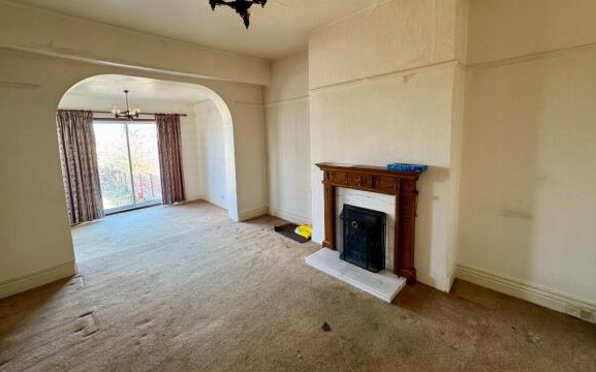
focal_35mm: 15
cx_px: 299
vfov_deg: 74.4
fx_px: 244
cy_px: 162
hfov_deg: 101.5
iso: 250
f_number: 2.2
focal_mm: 2.22
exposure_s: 1/99
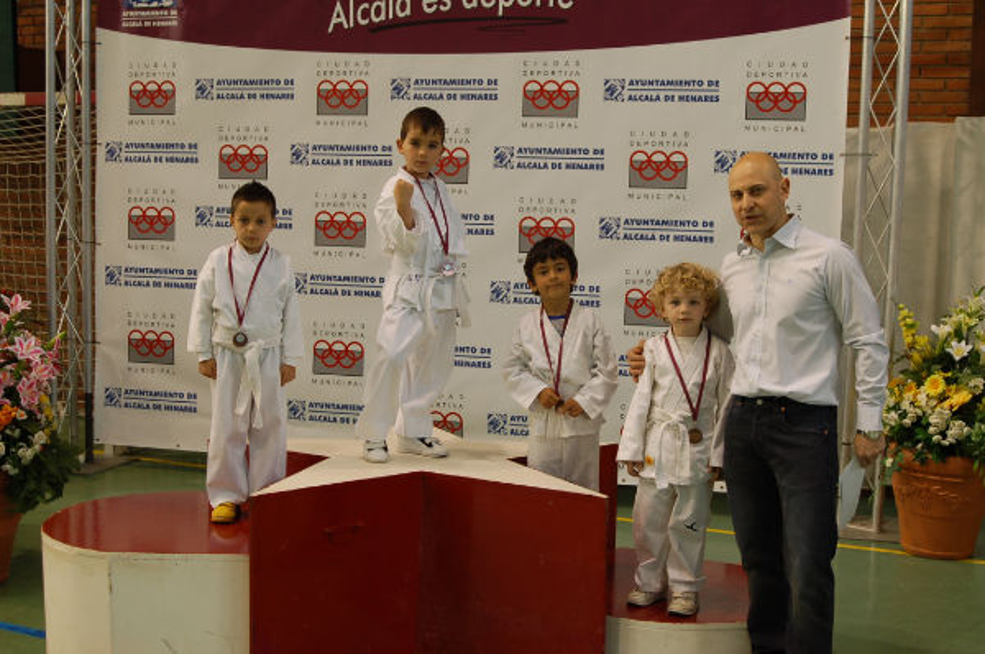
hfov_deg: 38.9
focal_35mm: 51
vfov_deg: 26.4
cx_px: 492
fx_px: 1393
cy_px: 327
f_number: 3.8
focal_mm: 34
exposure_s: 1/50
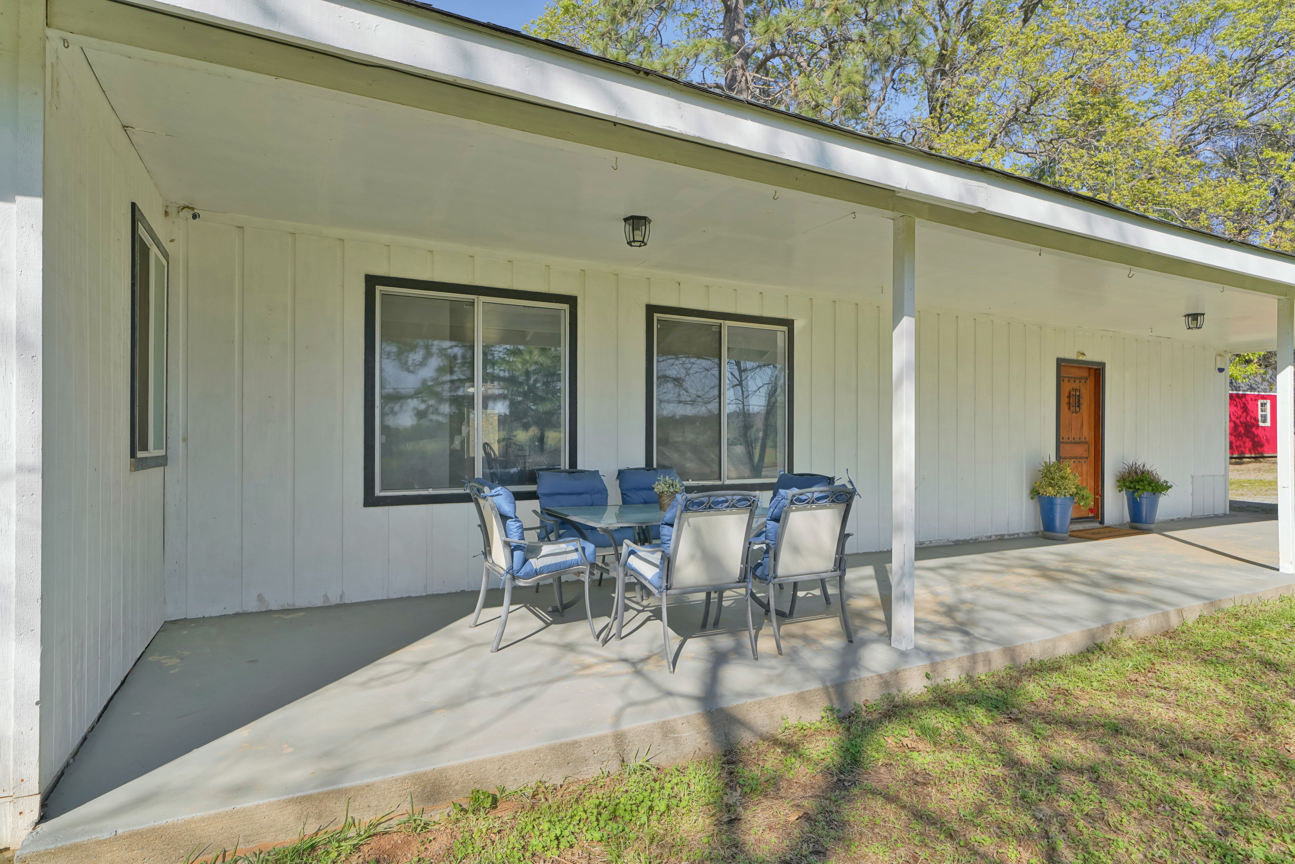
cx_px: 648
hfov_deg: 90.0
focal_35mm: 18
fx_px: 648
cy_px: 432
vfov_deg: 67.4
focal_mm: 18
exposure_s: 1/125
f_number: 7.1
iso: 100
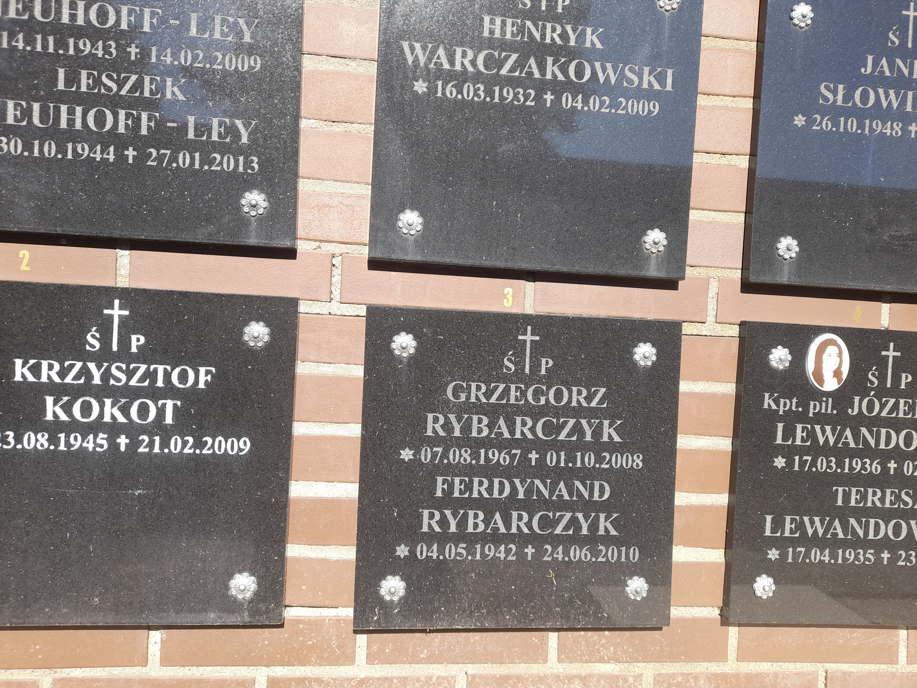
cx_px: 458
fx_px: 662
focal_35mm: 25
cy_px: 344
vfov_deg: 54.9
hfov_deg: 69.4
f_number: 2
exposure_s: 1/276
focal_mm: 4.6
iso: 20
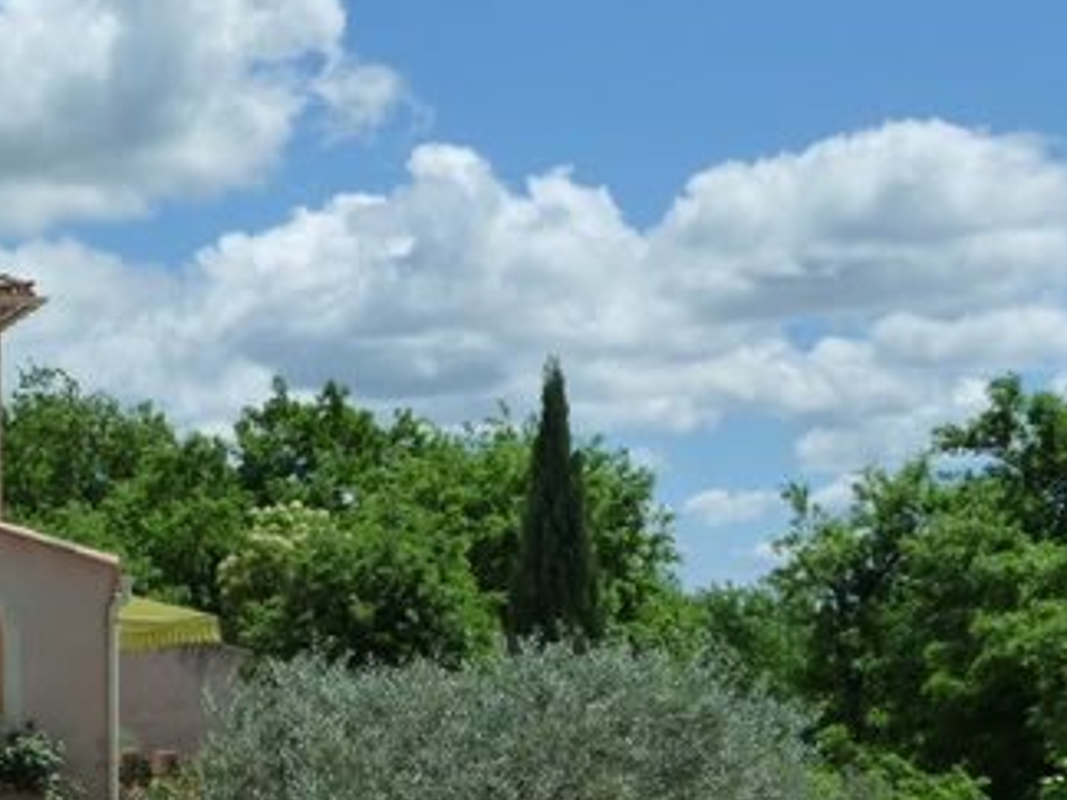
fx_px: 3483
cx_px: 398
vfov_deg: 13.1
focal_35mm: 113
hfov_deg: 17.4
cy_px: 451
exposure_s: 1/640
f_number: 4.7
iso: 125
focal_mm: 11
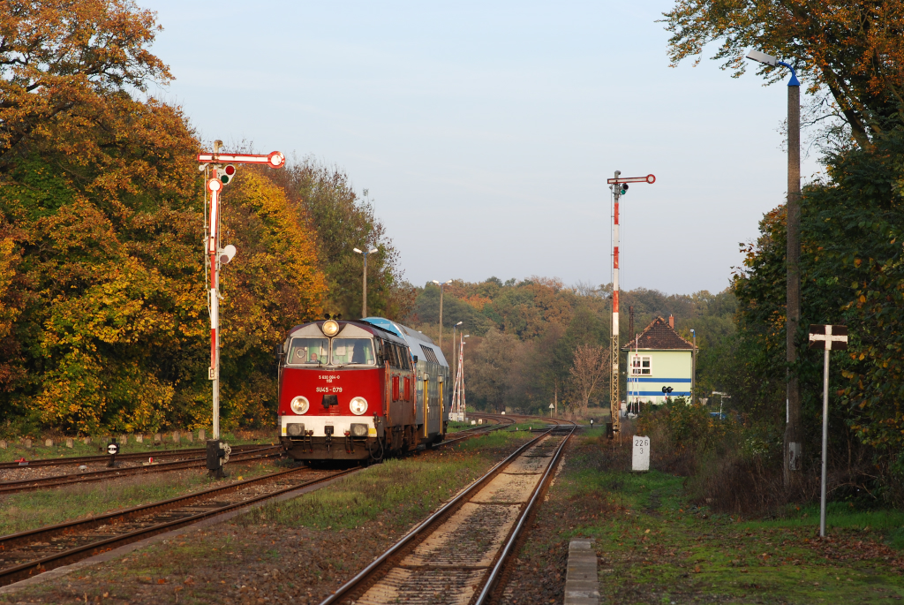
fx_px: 3205
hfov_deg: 16.1
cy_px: 302
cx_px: 452
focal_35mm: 128
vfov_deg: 10.8
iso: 250
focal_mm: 85
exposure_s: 1/250
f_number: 6.3
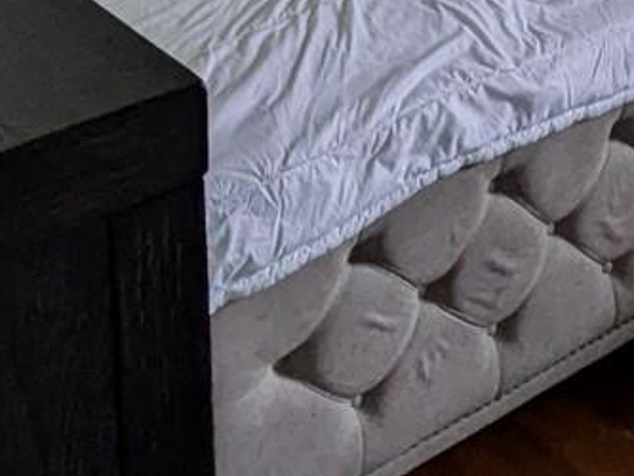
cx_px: 626
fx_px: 1576
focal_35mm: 86
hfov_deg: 22.0
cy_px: -394
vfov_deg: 14.9
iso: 89
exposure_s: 1/24
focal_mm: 1.83
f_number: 2.2
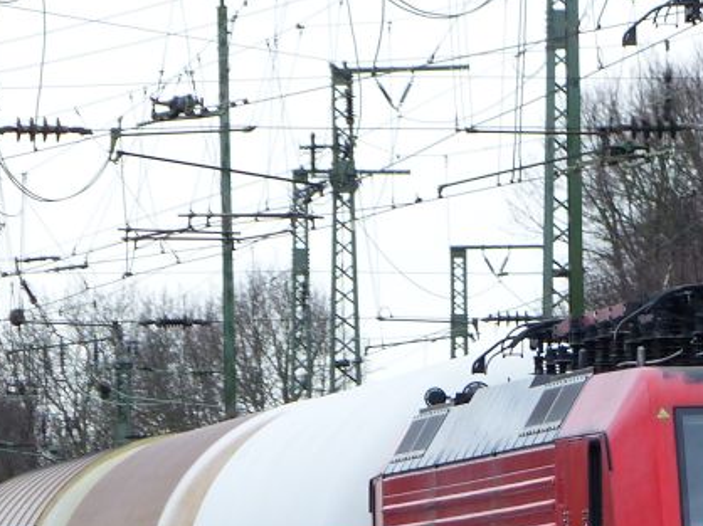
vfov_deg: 1.7
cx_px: 797
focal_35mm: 870
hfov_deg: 2.3
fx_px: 17658
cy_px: 469
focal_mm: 54.5
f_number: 2.8
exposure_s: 1/100
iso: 100
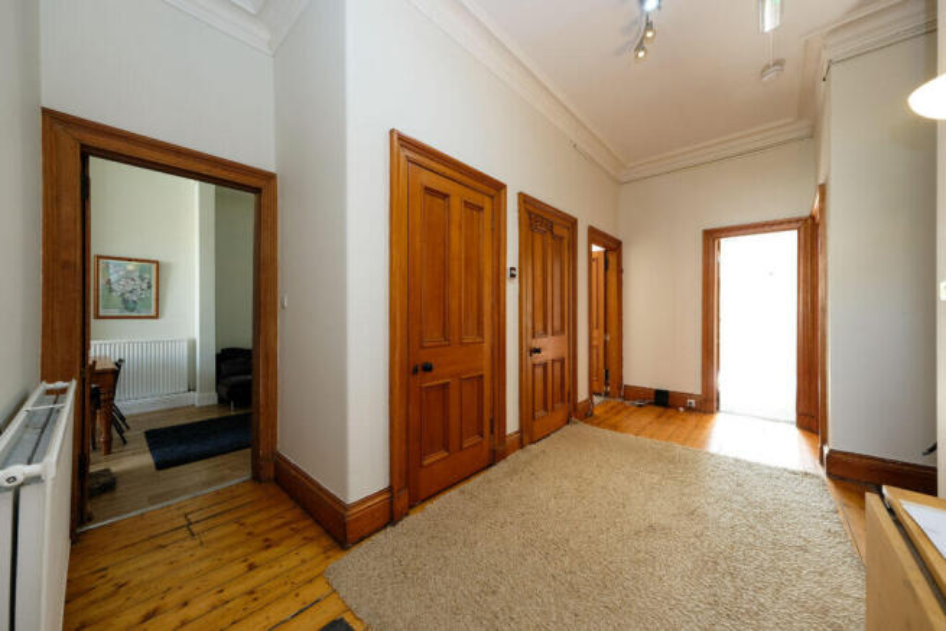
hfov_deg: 112.6
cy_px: 316
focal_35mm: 12
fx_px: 315
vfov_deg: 90.0
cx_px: 473
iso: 200
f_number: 5.6
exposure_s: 1/8
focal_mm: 8
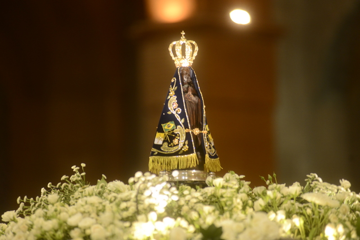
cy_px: 120
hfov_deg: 10.3
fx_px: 2001
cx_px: 180
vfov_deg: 6.9
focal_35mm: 200
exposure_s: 1/125
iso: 1600
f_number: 2.8
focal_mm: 200
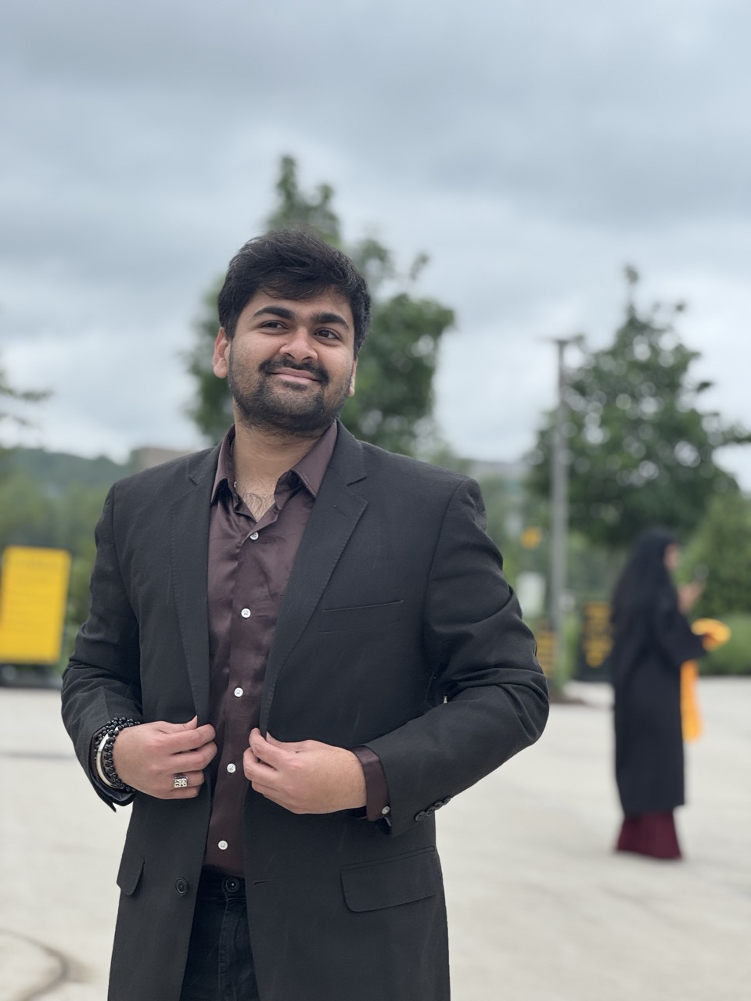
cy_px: 500
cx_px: 376
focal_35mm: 77
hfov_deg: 19.1
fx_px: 2227
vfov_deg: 25.3
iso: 25
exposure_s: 1/100
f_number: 2.8
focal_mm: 9
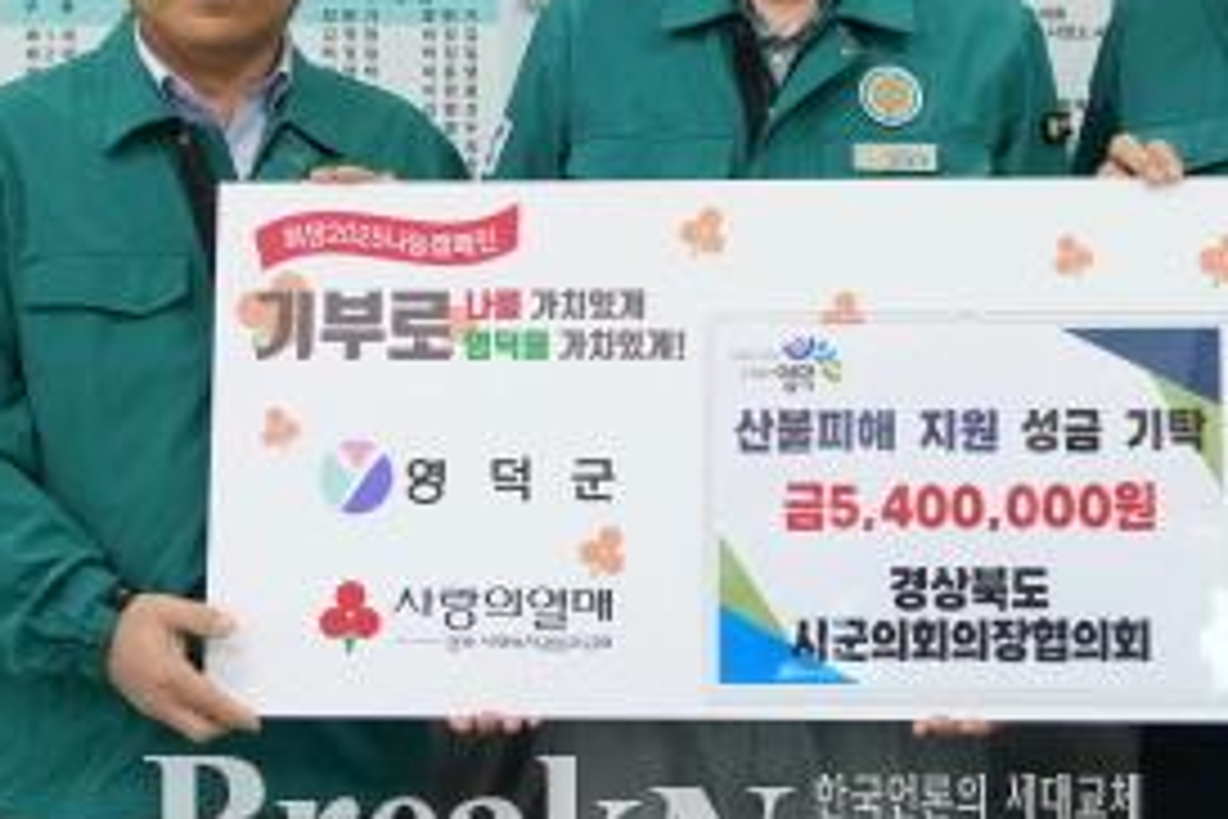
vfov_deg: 17.1
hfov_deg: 25.5
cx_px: 823
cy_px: 106
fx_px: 2695
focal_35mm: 79
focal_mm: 36
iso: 2500
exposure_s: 1/250
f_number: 5
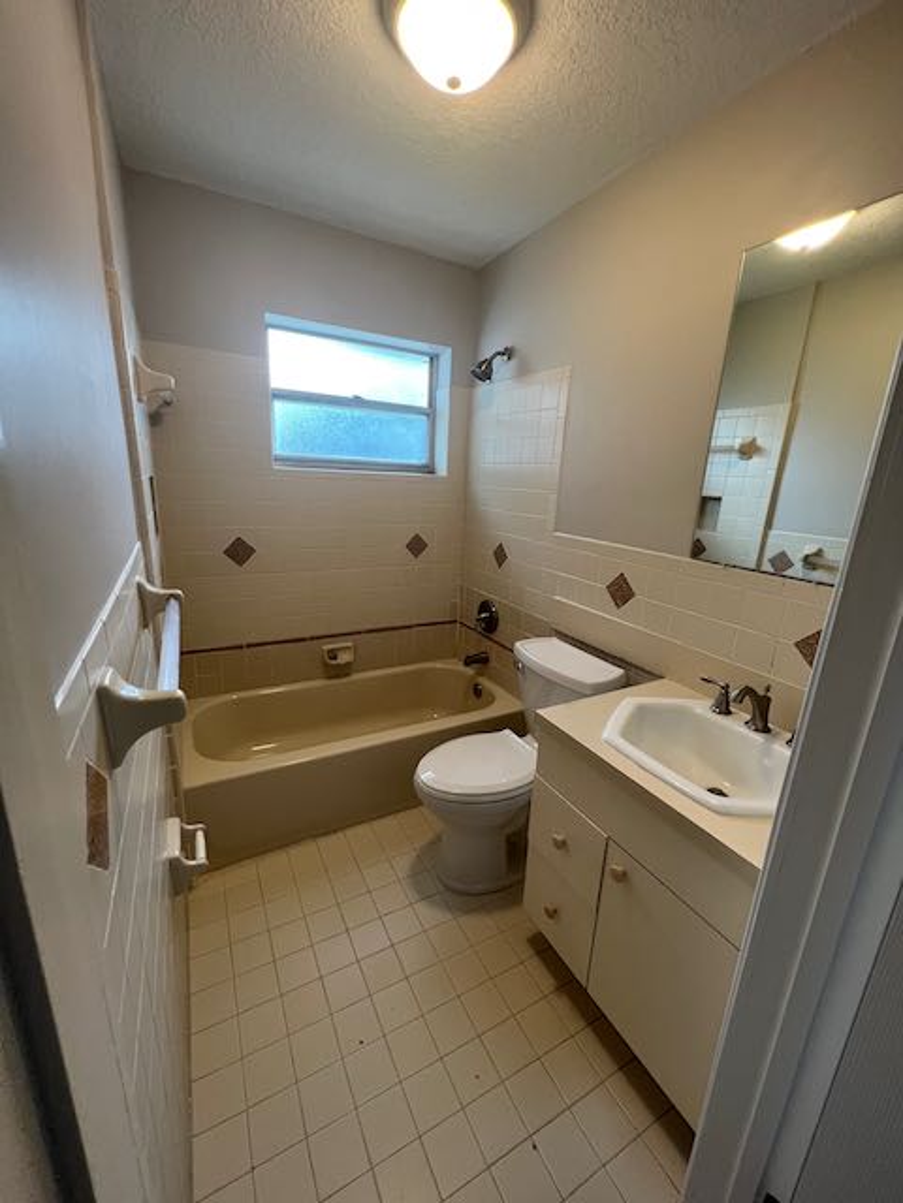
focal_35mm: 13
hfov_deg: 89.9
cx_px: 452
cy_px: 602
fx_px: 452
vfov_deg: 106.2
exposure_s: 1/120
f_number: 1.8
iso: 125
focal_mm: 1.57
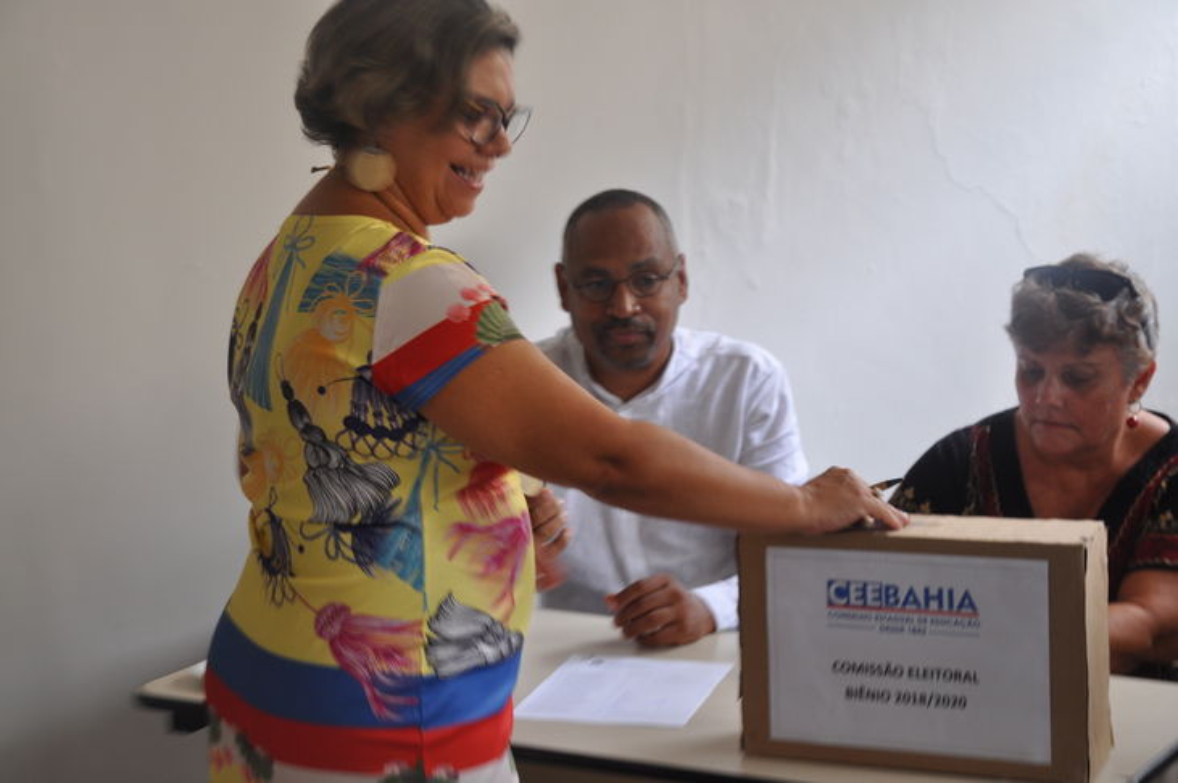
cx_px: 589
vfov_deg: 17.5
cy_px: 392
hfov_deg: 26.0
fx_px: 2550
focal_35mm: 78
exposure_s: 1/15
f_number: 5
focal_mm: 52
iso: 400
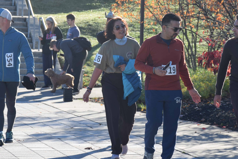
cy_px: 42
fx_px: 1600
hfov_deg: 8.5
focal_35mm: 242
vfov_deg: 5.7
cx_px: 95
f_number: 9
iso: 200
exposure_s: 1/320
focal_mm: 90
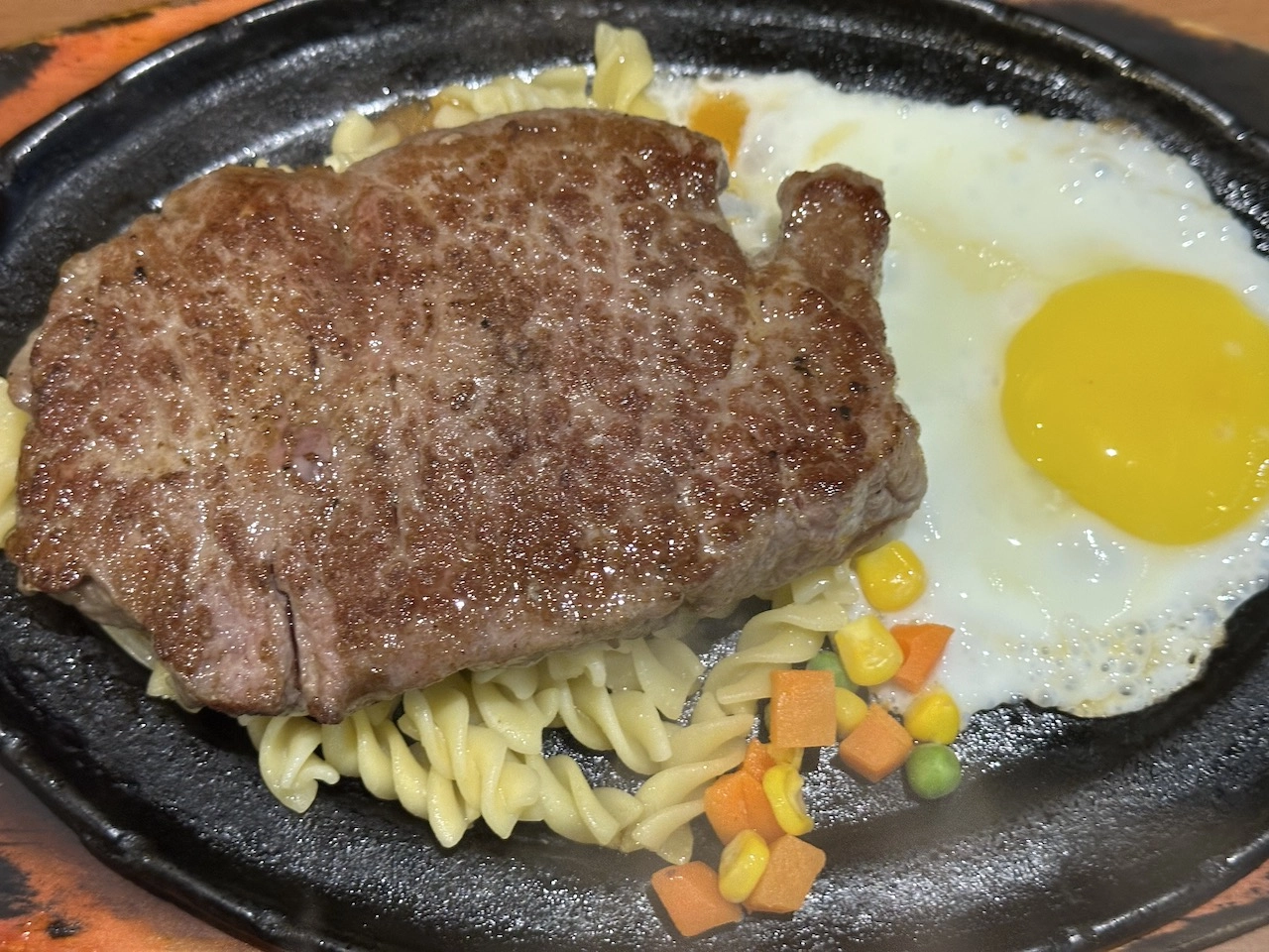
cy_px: 476
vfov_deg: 30.3
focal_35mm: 48
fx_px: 1760
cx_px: 634
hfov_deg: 39.7
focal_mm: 6.9
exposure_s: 1/60
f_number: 1.8
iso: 250
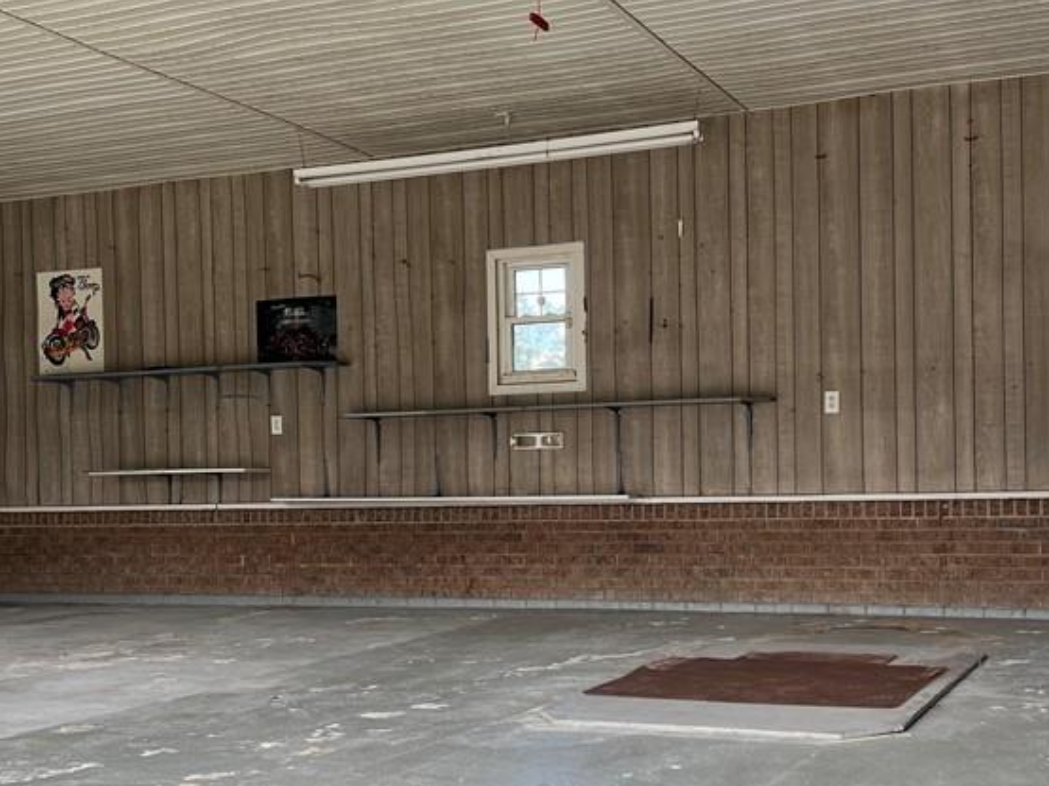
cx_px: 573
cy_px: 482
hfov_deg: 39.6
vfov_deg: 30.2
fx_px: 1454
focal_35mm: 48
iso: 50
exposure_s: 1/211
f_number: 1.5
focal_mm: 5.7
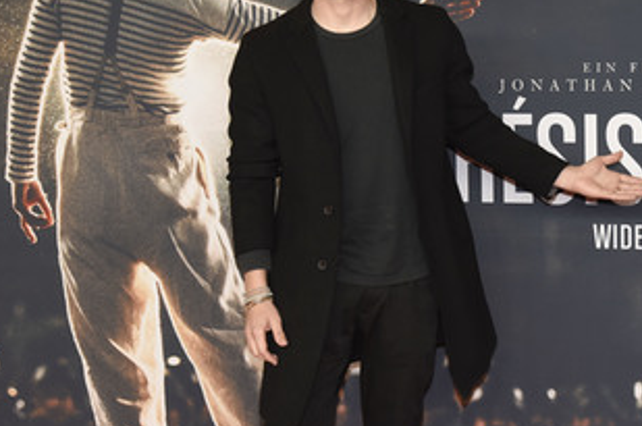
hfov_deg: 26.4
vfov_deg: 17.9
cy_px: 152
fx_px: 1353
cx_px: 456
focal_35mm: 76
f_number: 6.3
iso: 2000
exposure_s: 1/125
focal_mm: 52
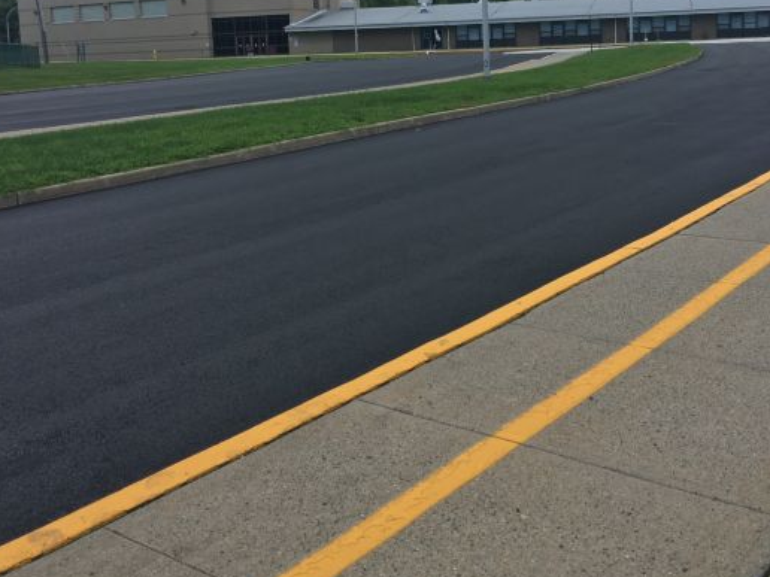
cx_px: 461
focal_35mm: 45
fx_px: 1001
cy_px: 186
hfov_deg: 41.9
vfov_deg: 31.9
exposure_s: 1/950
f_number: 2.2
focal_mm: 4.15
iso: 25
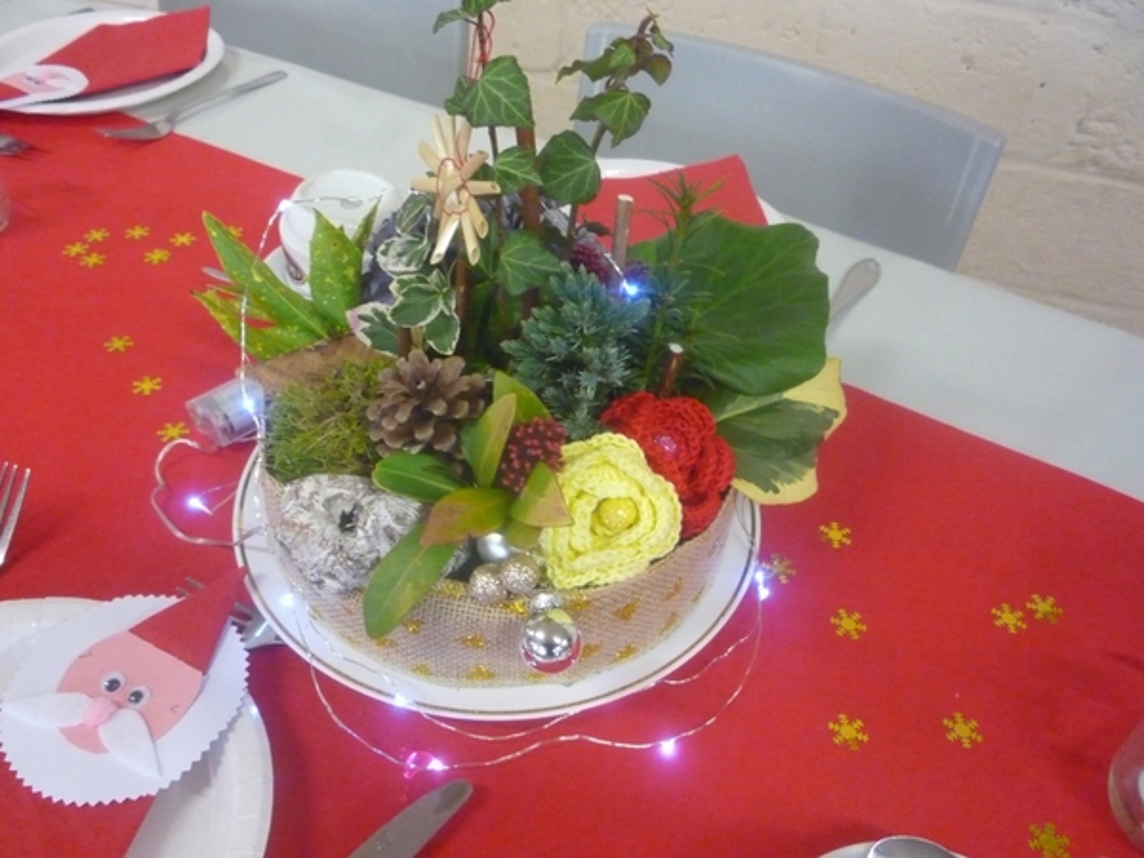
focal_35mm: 30
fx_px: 991
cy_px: 429
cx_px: 572
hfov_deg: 60.0
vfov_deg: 46.8
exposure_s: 1/20
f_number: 3.3
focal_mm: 5.2
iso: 800
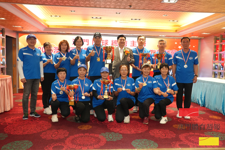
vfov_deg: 43.6
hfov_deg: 61.9
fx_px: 187
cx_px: 112
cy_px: 75
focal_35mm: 30
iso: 1600
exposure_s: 1/80
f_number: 5.6
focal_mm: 20
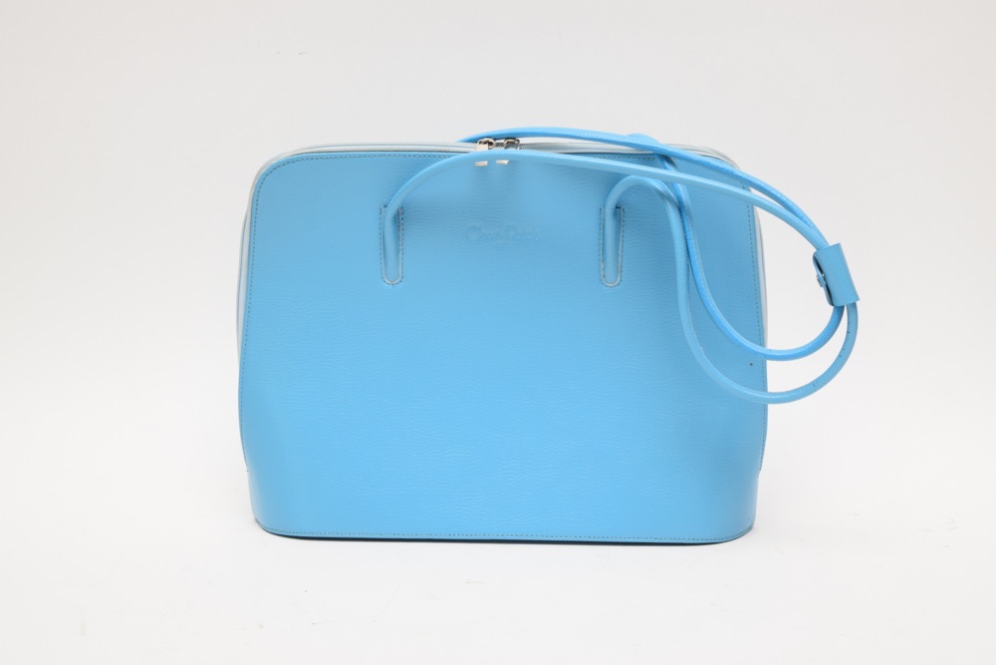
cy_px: 332
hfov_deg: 24.6
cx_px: 498
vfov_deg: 16.6
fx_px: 2283
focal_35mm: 82
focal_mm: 55
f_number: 5.6
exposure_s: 1/60
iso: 800
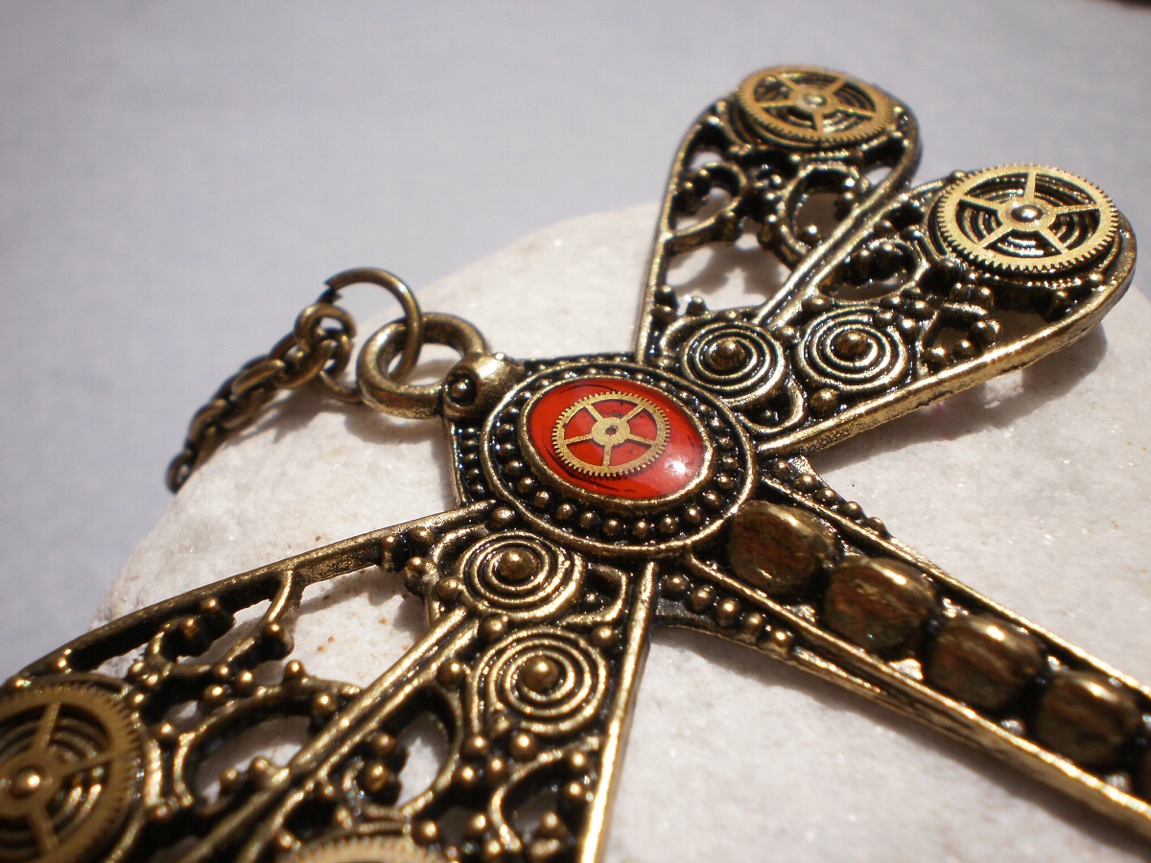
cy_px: 432
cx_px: 576
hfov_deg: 42.1
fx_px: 1496
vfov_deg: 32.2
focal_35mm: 45
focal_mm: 7.4
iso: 100
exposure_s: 1/2000
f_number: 4.9
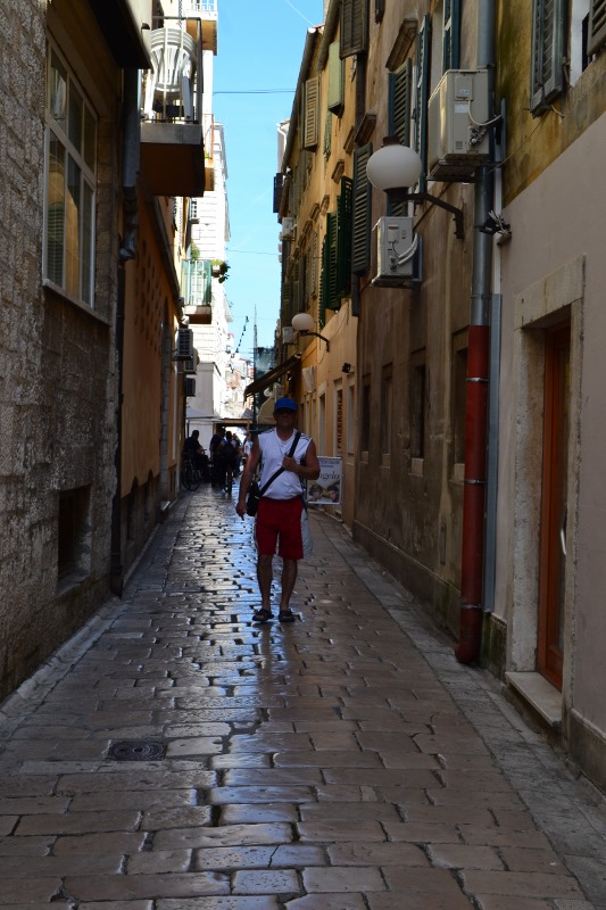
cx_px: 303
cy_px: 455
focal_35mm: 51
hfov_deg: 26.5
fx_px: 1288
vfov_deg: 38.9
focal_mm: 34
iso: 400
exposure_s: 1/250
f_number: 10
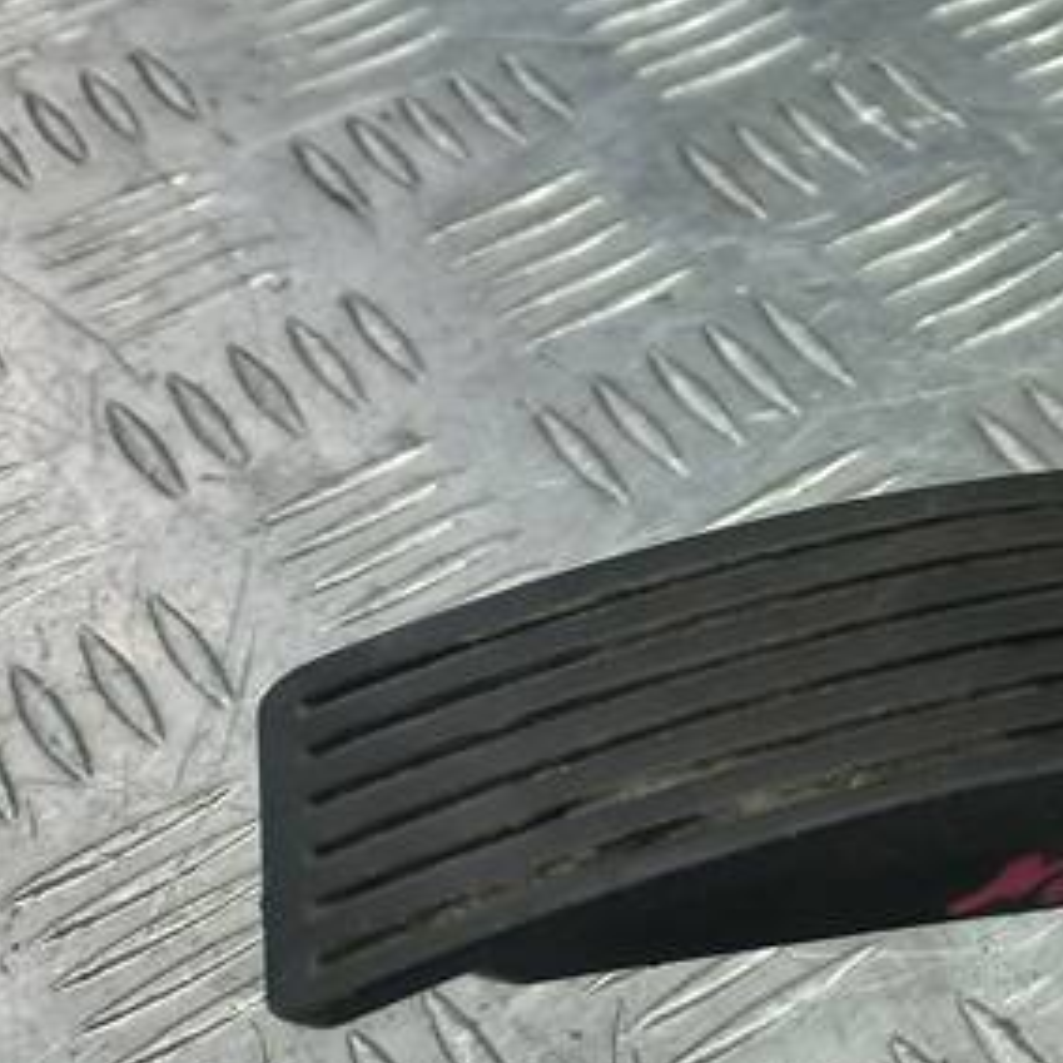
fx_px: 2779
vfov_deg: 21.2
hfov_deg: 18.1
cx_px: 1788
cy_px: 98
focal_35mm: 80
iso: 50
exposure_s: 1/50
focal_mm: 4.6
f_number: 1.8
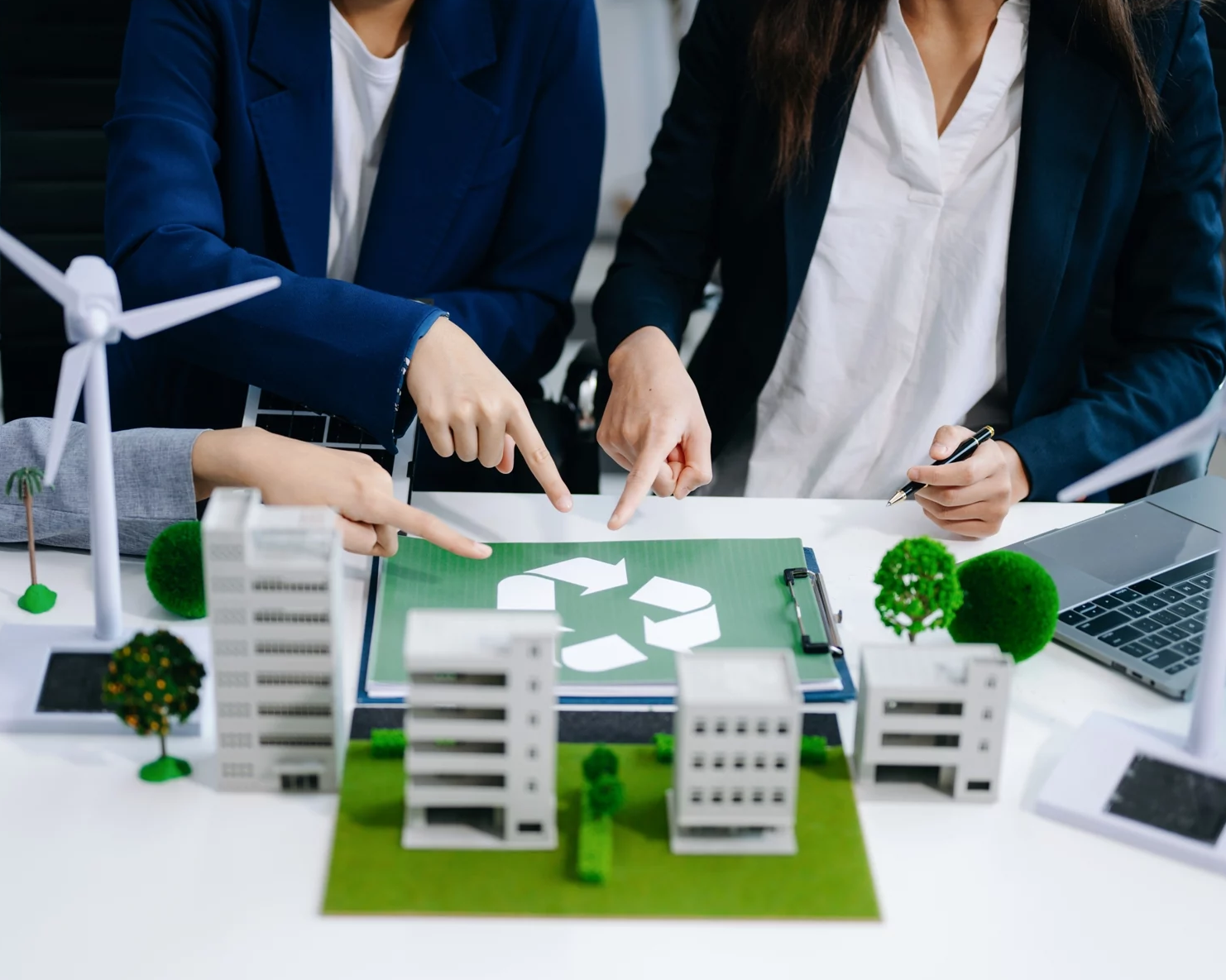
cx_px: 568
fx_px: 2068
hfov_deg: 33.0
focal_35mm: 57
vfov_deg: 26.7
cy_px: 494
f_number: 2
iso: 125
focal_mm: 50
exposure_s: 1/160
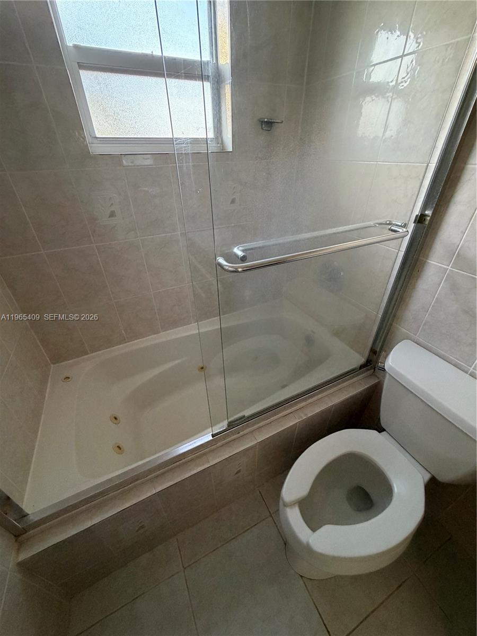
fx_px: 257
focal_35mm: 14
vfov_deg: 102.1
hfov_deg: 85.7
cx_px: 238
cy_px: 318
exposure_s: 1/60
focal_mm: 2.22
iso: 400
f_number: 2.2
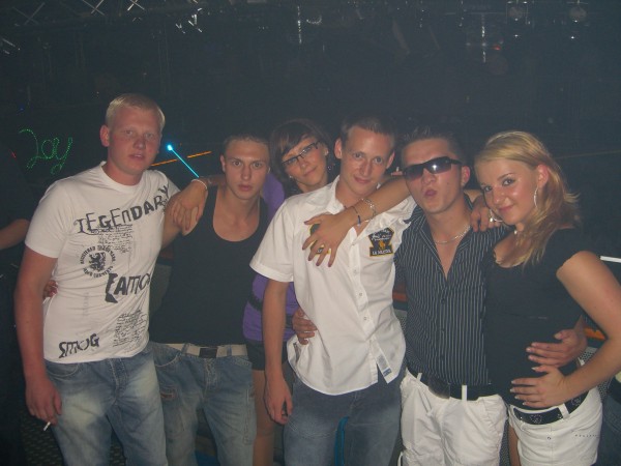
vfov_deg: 37.7
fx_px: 682
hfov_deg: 49.0
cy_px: 233
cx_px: 310
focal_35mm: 38
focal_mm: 7.9
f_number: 2.8
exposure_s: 1/60
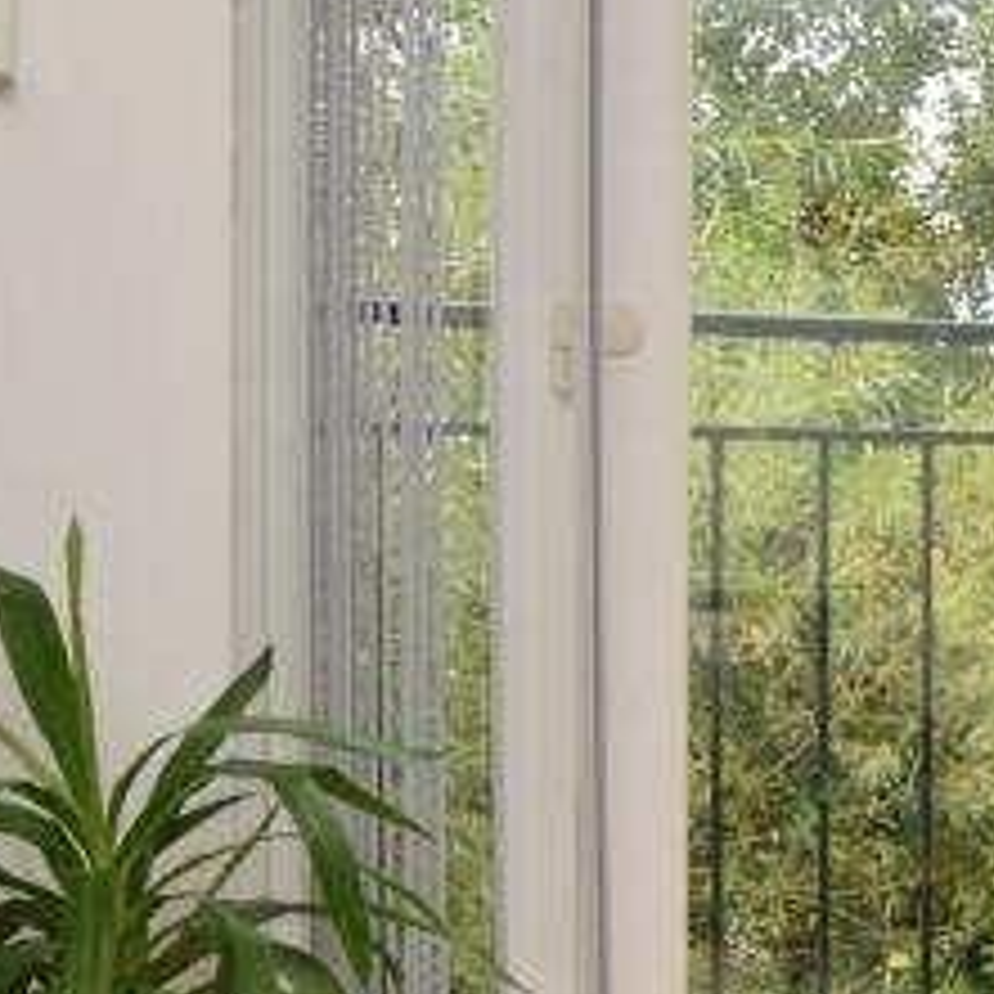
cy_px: 551
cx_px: 1336
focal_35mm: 71
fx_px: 2307
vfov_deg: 24.3
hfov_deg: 21.6
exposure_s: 1/125
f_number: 5.6
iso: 800
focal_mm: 12
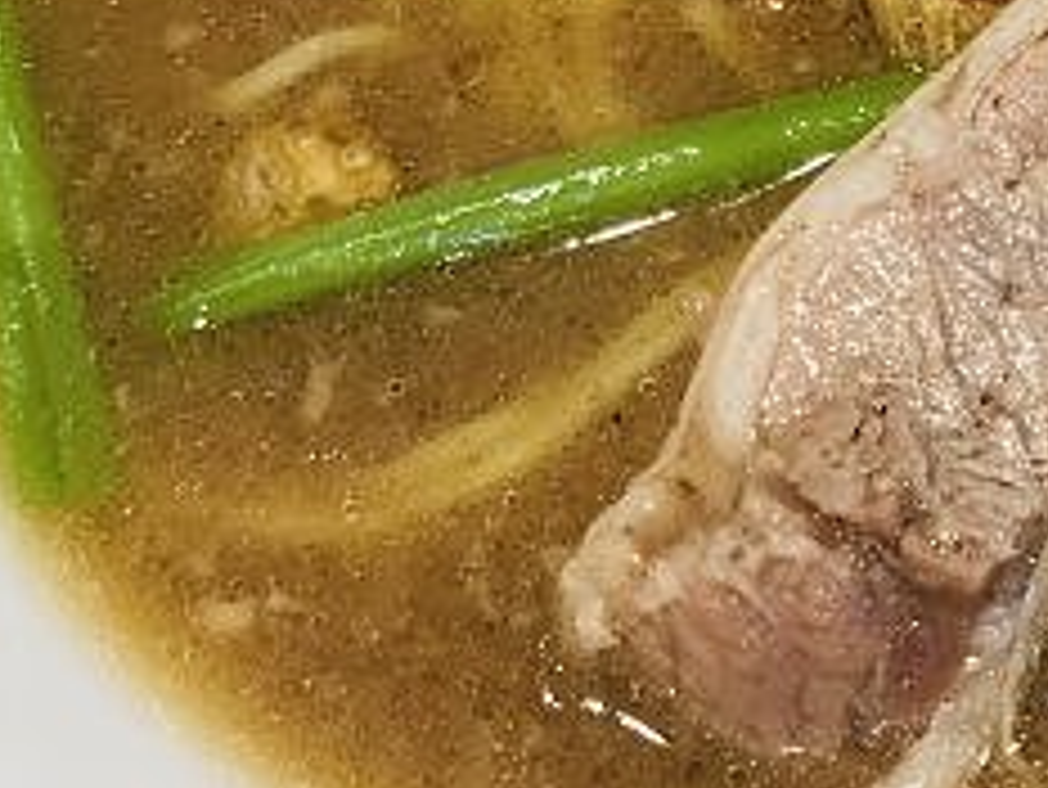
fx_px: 2908
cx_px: 1354
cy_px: -230
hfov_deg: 19.0
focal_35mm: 96
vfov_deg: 14.8
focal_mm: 3.99
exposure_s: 1/60
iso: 32
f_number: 1.8
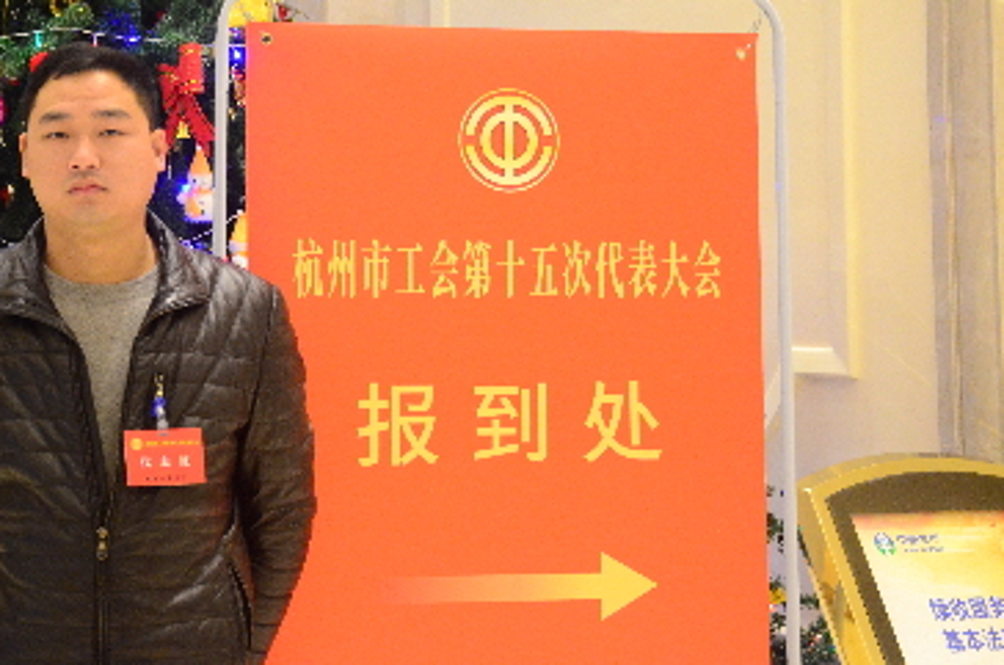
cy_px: 168
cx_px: 342
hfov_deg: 29.5
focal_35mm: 68
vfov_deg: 19.8
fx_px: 1892
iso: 3200
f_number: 4
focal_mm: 30
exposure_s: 1/60
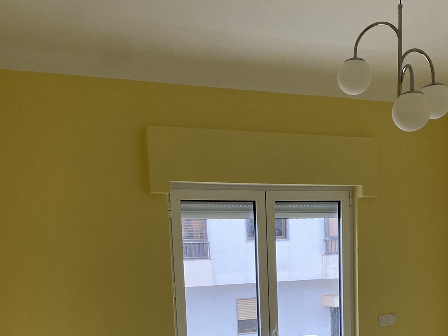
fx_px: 595
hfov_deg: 41.1
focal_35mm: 46
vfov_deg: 29.6
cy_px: 328
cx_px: 260
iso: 100
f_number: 1.8
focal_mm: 4.25
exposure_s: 1/122
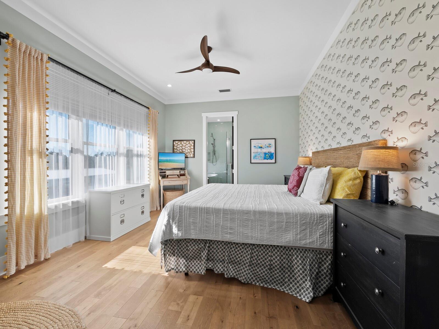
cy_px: 164
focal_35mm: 14
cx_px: 220
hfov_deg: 102.0
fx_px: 178
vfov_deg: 85.7
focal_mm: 7
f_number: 13
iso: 320
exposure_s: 1/8
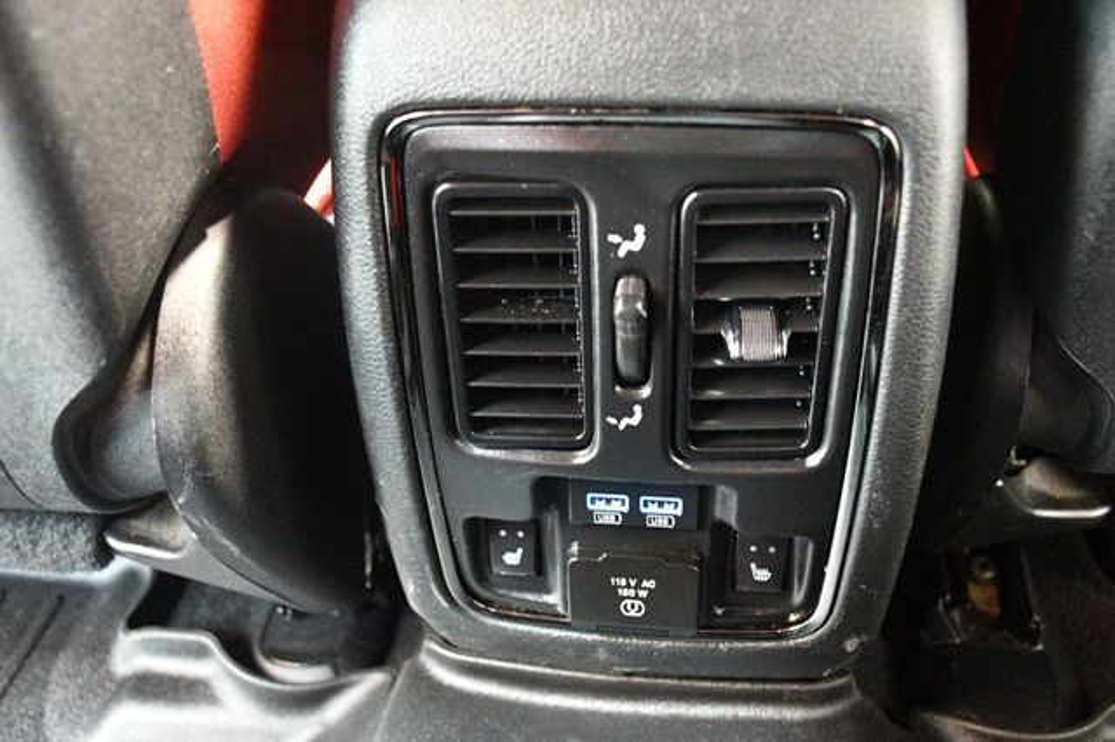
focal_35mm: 36
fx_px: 1114
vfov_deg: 36.8
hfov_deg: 53.2
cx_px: 558
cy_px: 371
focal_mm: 24
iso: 12800
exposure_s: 1/8
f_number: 3.8
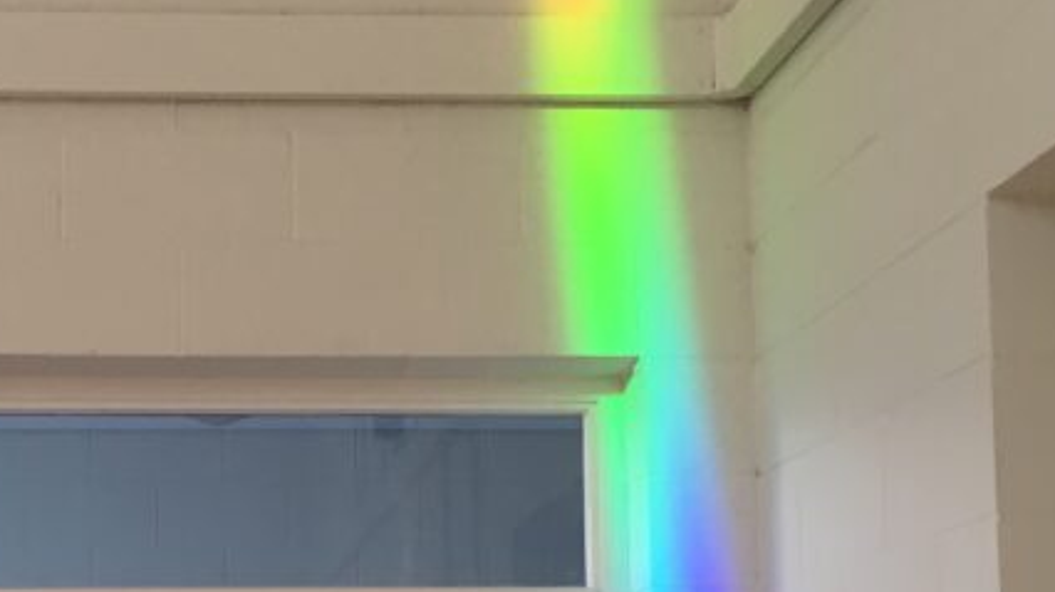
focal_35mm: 76
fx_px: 2125
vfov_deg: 15.6
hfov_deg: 27.3
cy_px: 587
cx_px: 201
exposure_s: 1/33
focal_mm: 4.15
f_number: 2.2
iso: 40
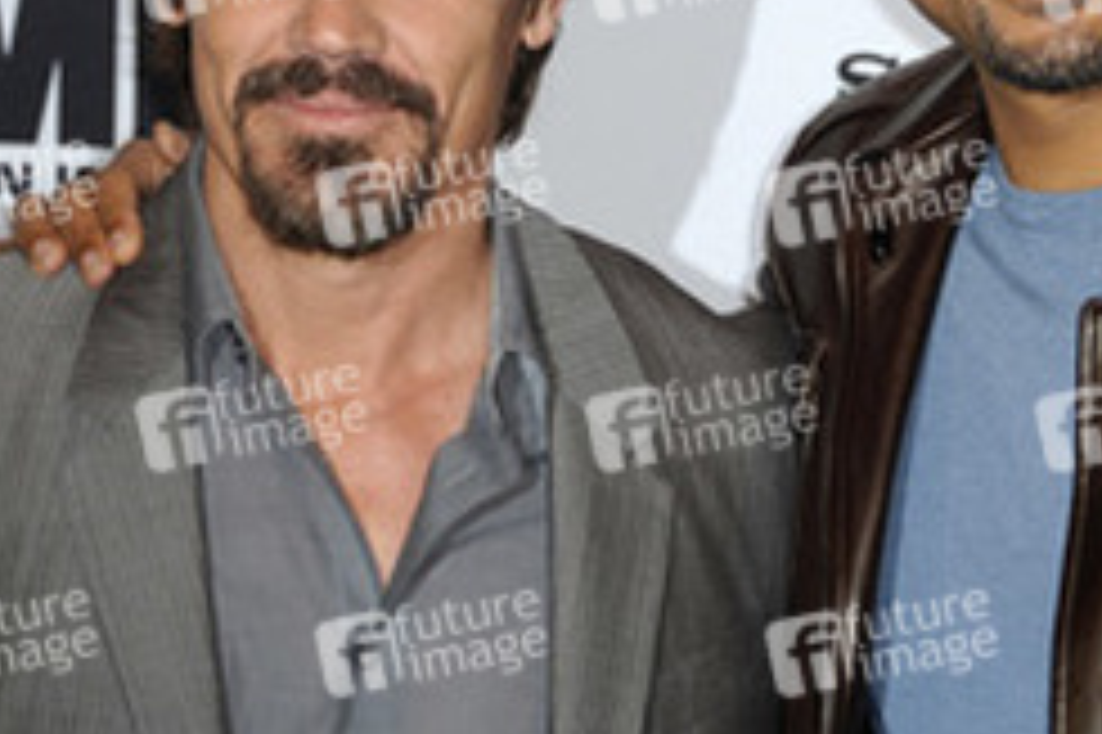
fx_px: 9544
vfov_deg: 4.4
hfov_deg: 6.6
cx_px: 760
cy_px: 81
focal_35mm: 312
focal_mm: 170
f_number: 5.6
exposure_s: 1/160
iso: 800
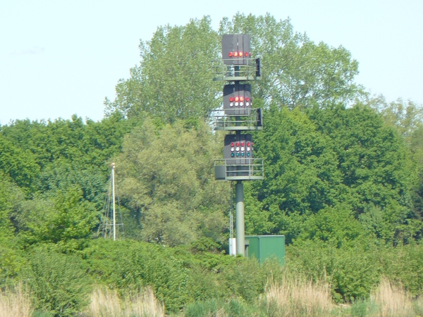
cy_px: 158
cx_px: 212
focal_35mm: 463
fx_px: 5658
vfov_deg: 3.2
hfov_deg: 4.3
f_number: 5.6
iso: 100
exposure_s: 1/250
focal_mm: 64.3
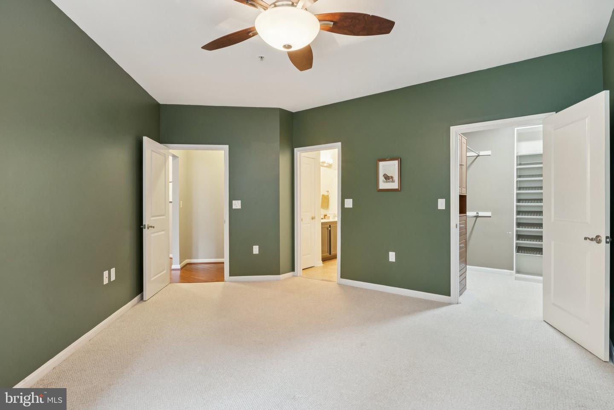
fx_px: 307
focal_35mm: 18
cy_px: 205
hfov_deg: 90.0
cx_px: 307
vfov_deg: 67.4
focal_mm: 12.1
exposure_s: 1/2.5
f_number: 9
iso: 400
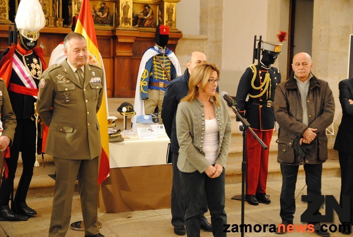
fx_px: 589
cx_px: 176
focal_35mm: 60
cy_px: 118
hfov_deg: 33.4
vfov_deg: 22.7
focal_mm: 40
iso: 1600
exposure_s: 1/20
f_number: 2.8
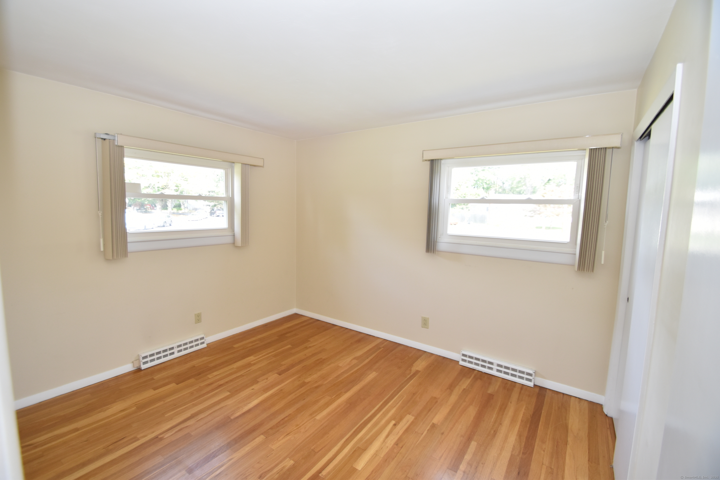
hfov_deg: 100.4
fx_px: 300
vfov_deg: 77.3
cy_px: 240
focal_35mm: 15
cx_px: 360
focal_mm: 10
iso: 400
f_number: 5
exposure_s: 1/100
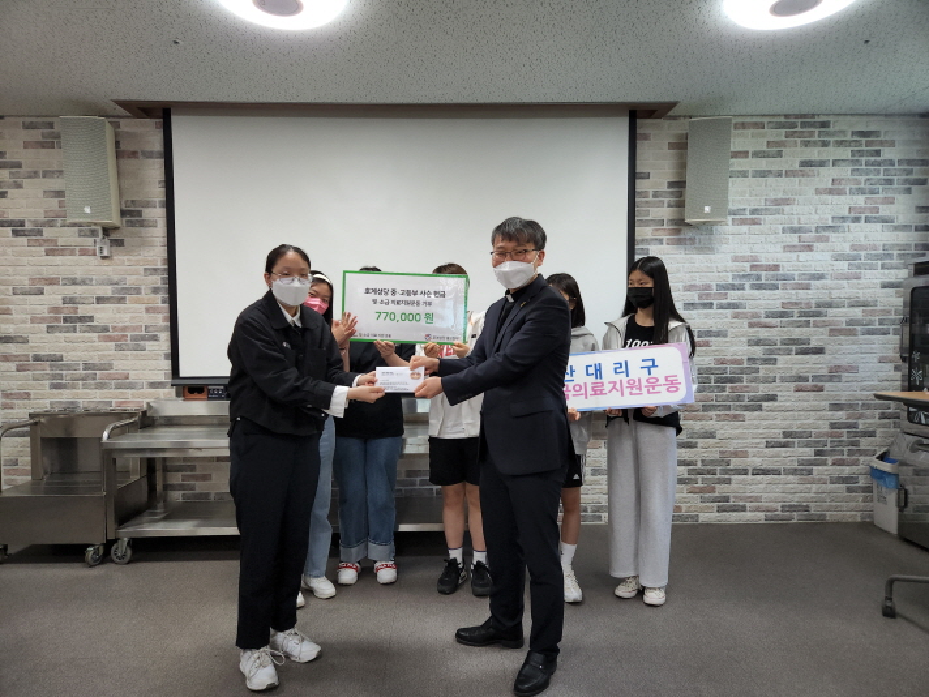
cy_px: 348
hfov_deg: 73.9
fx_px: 617
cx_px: 464
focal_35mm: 23
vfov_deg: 58.9
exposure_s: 1/180
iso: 160
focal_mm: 5.4
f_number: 1.8
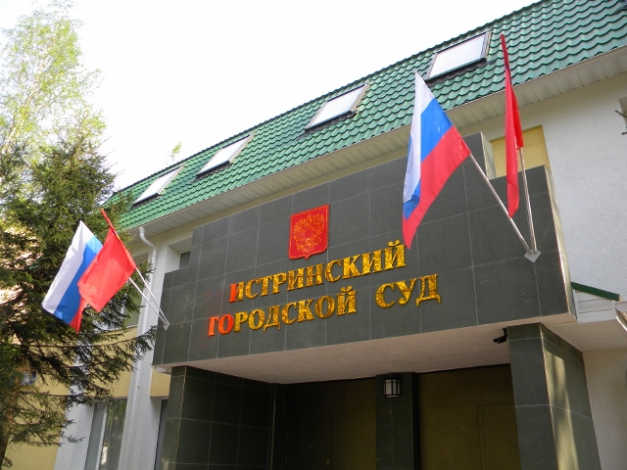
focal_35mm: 28
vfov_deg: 49.7
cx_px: 314
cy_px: 235
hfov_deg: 63.4
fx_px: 507
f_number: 3.5
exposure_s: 1/212
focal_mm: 5
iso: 80
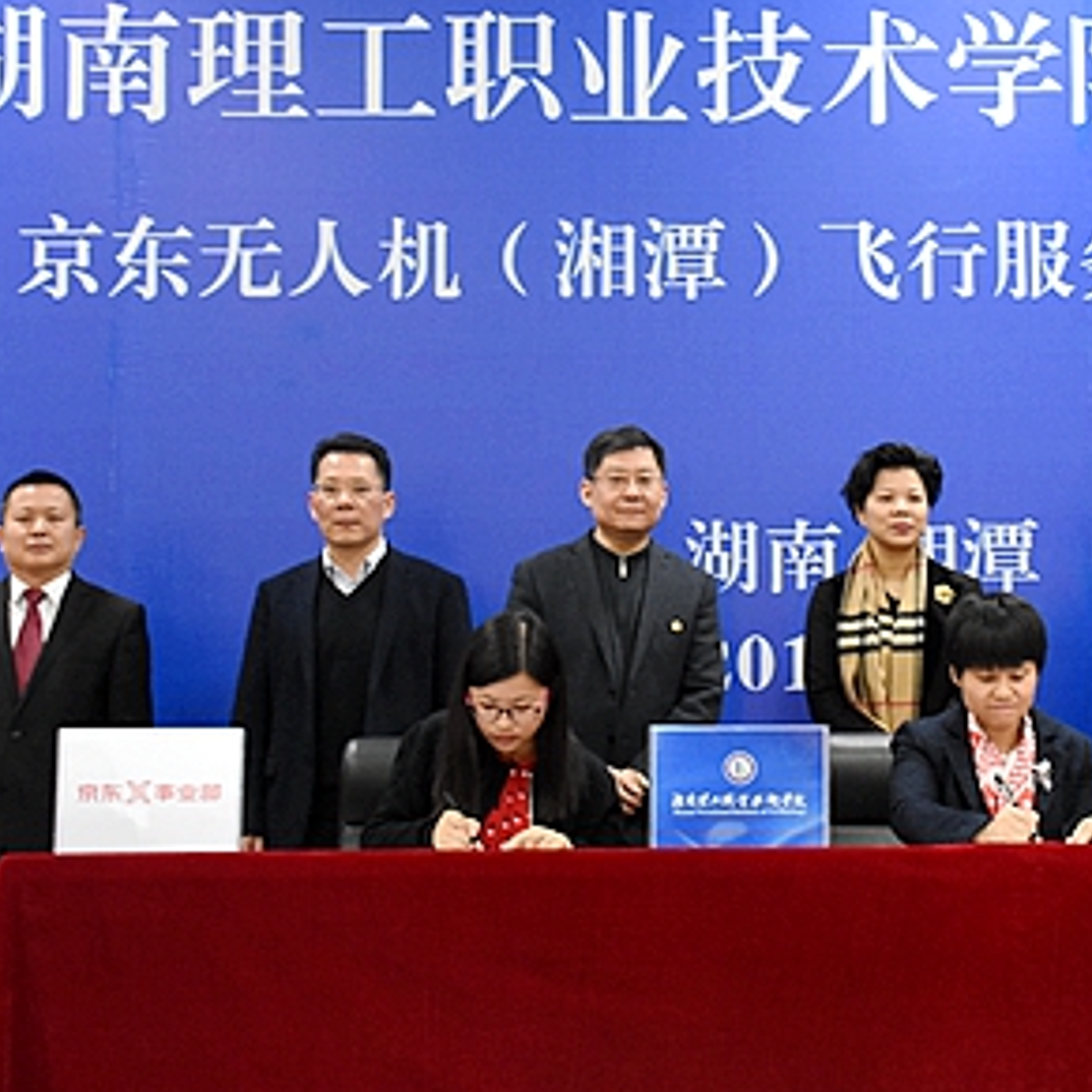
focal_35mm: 71
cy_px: 469
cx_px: 814
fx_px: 2530
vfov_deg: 24.3
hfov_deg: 24.1
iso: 2500
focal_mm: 27
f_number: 4
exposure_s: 1/40
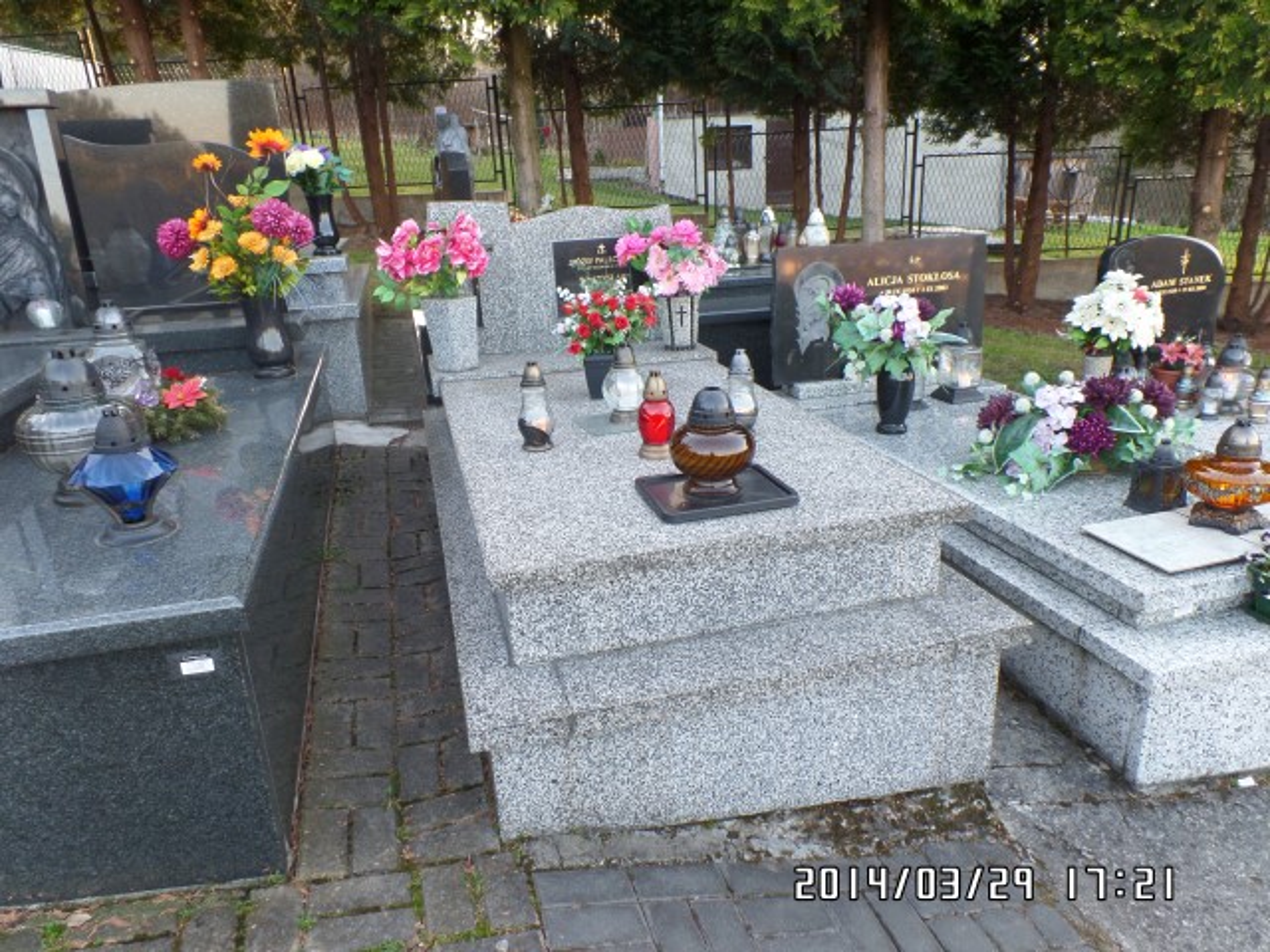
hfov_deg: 73.9
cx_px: 635
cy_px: 476
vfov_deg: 58.9
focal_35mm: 23
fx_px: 844
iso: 100
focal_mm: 4.1
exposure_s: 1/30
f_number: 3.5
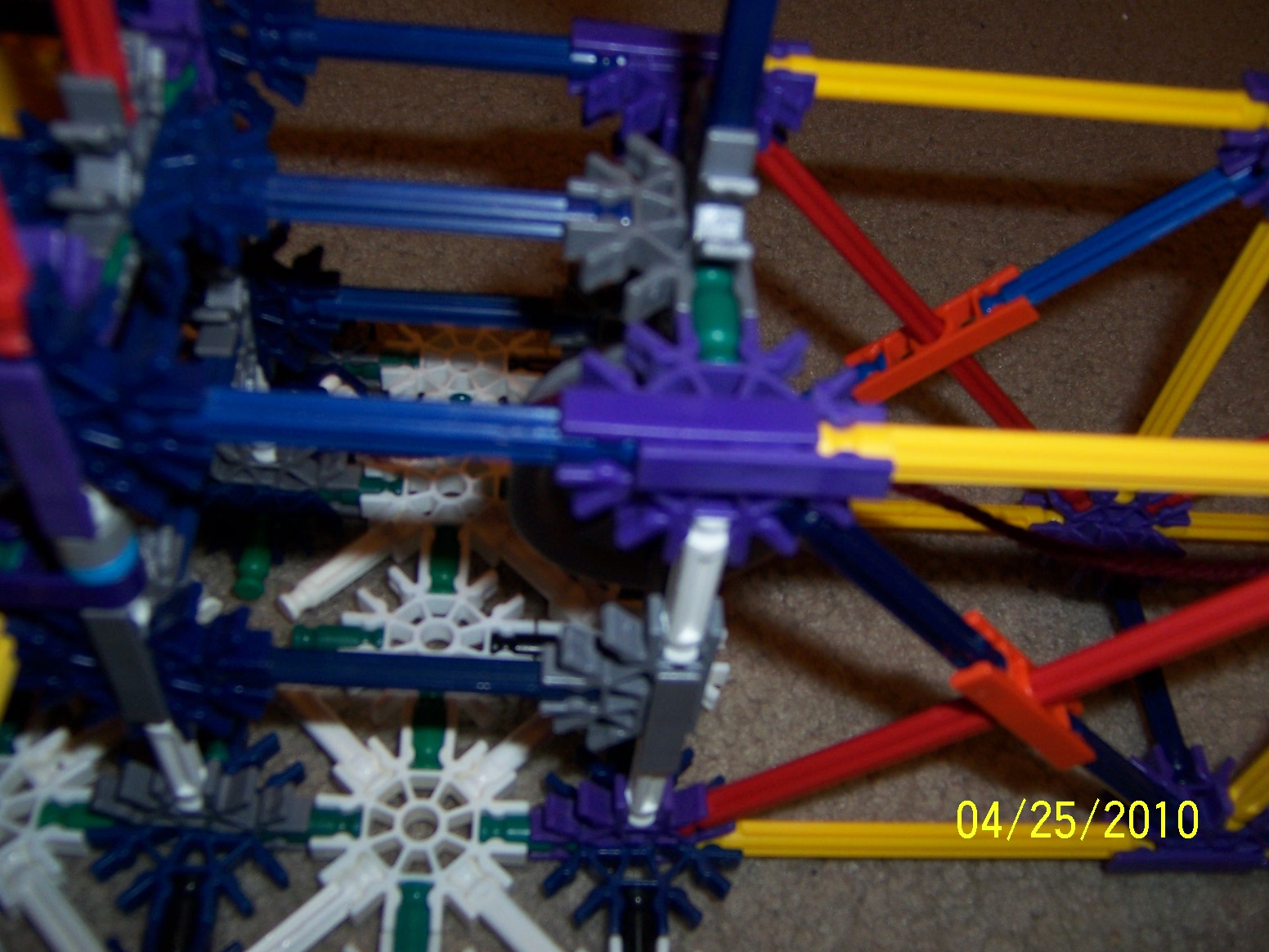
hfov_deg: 55.4
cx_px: 634
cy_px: 476
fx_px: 1210
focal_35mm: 33
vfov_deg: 42.9
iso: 80
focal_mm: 5.5
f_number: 2.8
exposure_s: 1/60
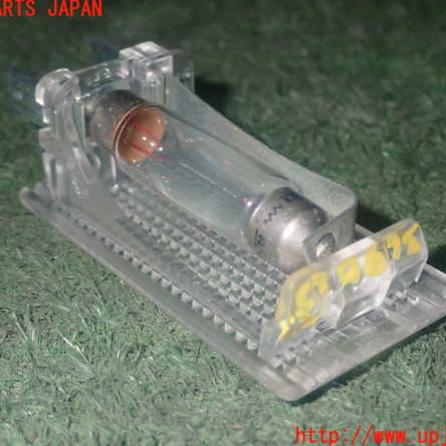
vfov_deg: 21.7
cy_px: 223
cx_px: 221
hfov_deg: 21.7
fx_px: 1166
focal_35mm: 80
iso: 400
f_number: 11
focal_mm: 11.88
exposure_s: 1/60
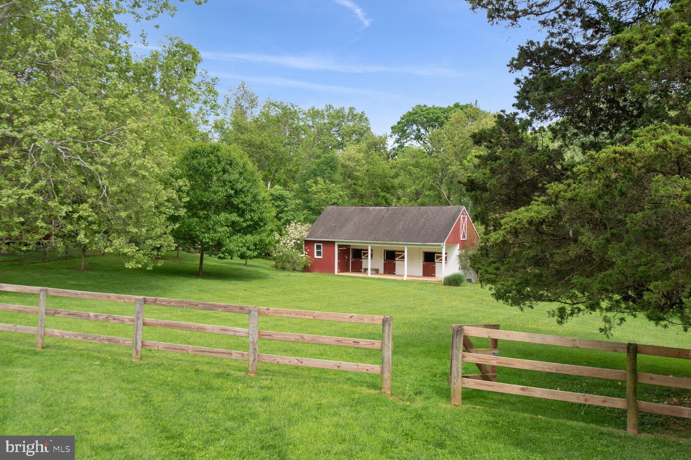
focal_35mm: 35
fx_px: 672
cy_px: 230
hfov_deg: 54.4
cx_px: 346
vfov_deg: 37.9
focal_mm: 35
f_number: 8
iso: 400
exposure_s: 1/100
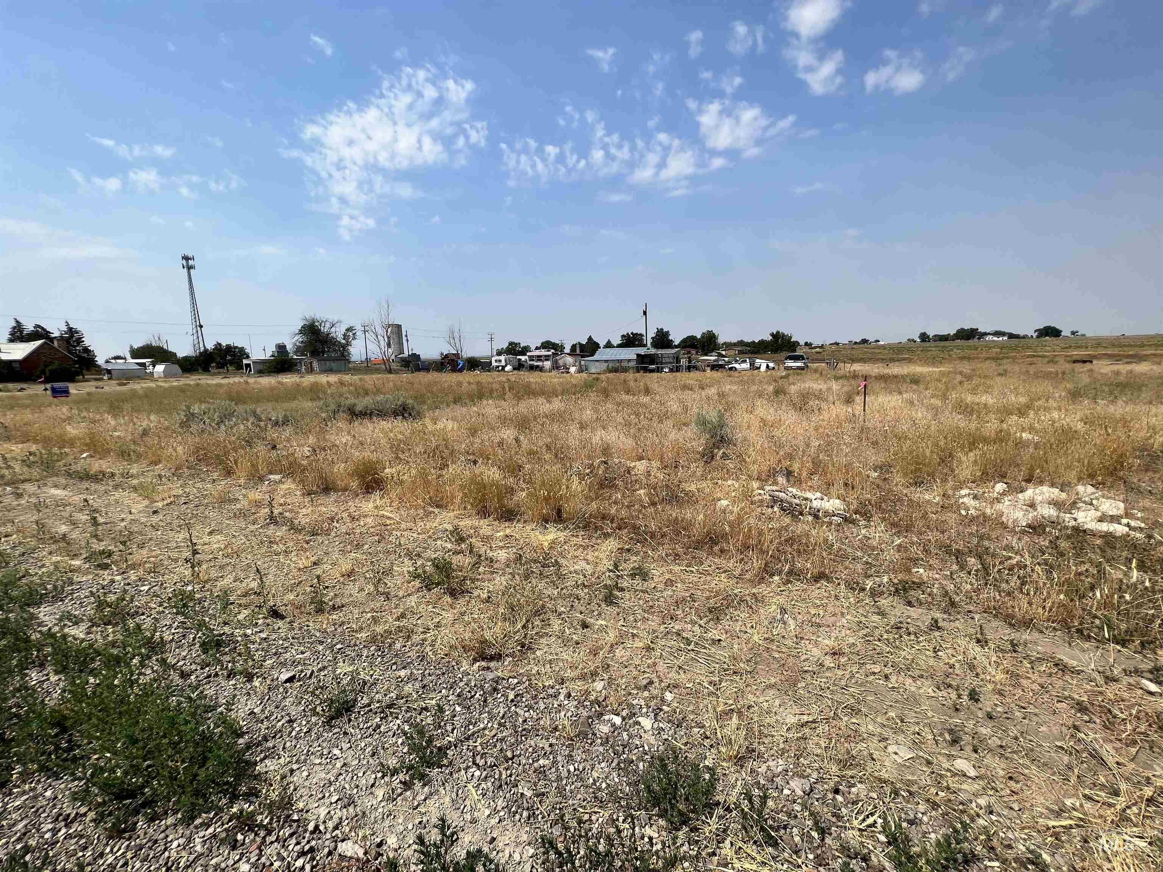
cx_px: 582
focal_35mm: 13
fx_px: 437
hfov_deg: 106.2
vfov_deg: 89.9
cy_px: 436
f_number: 1.8
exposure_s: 1/2538
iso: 32
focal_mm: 1.57
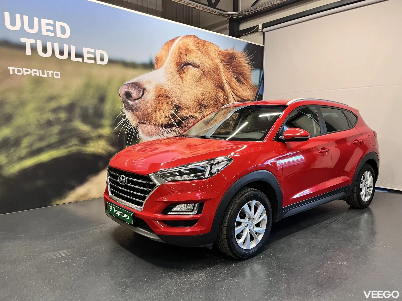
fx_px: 302
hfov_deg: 67.3
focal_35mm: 26
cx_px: 201
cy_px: 150
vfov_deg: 53.1
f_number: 1.6
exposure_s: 1/77
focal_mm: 5.1
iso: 125
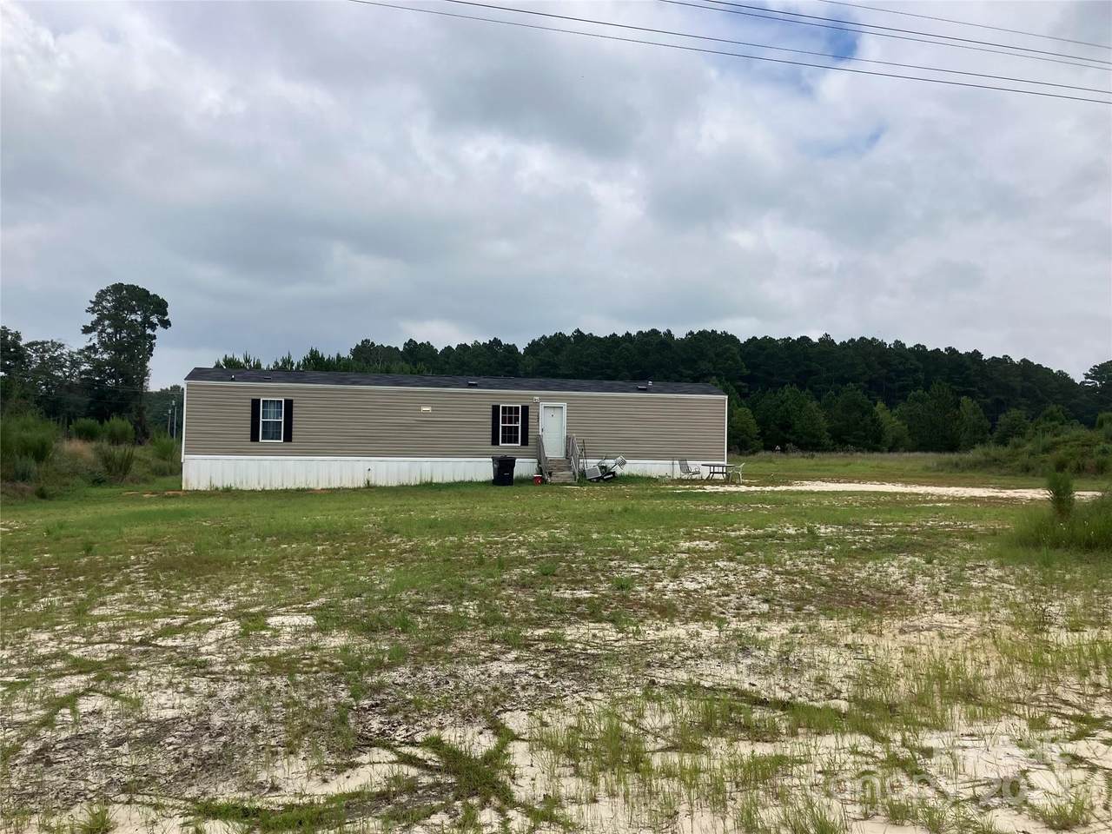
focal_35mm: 28
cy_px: 417
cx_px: 556
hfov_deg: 63.4
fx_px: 899
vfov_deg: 49.7
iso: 32
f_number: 1.8
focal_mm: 3.99
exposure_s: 1/3745
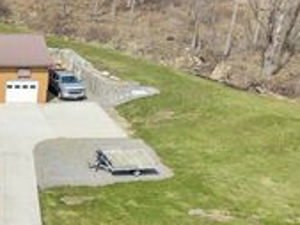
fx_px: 590
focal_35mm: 68
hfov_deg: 24.7
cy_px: 157
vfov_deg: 21.5
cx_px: -92
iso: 200
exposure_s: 1/6000
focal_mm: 8.67
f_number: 1.8
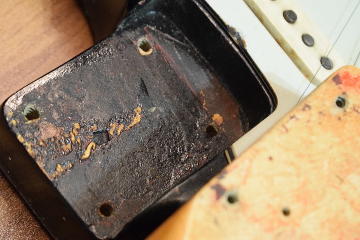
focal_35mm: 82
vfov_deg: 16.6
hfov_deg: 24.6
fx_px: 825
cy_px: 120
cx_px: 180
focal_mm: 55
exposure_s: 1/80
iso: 3200
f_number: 5.6
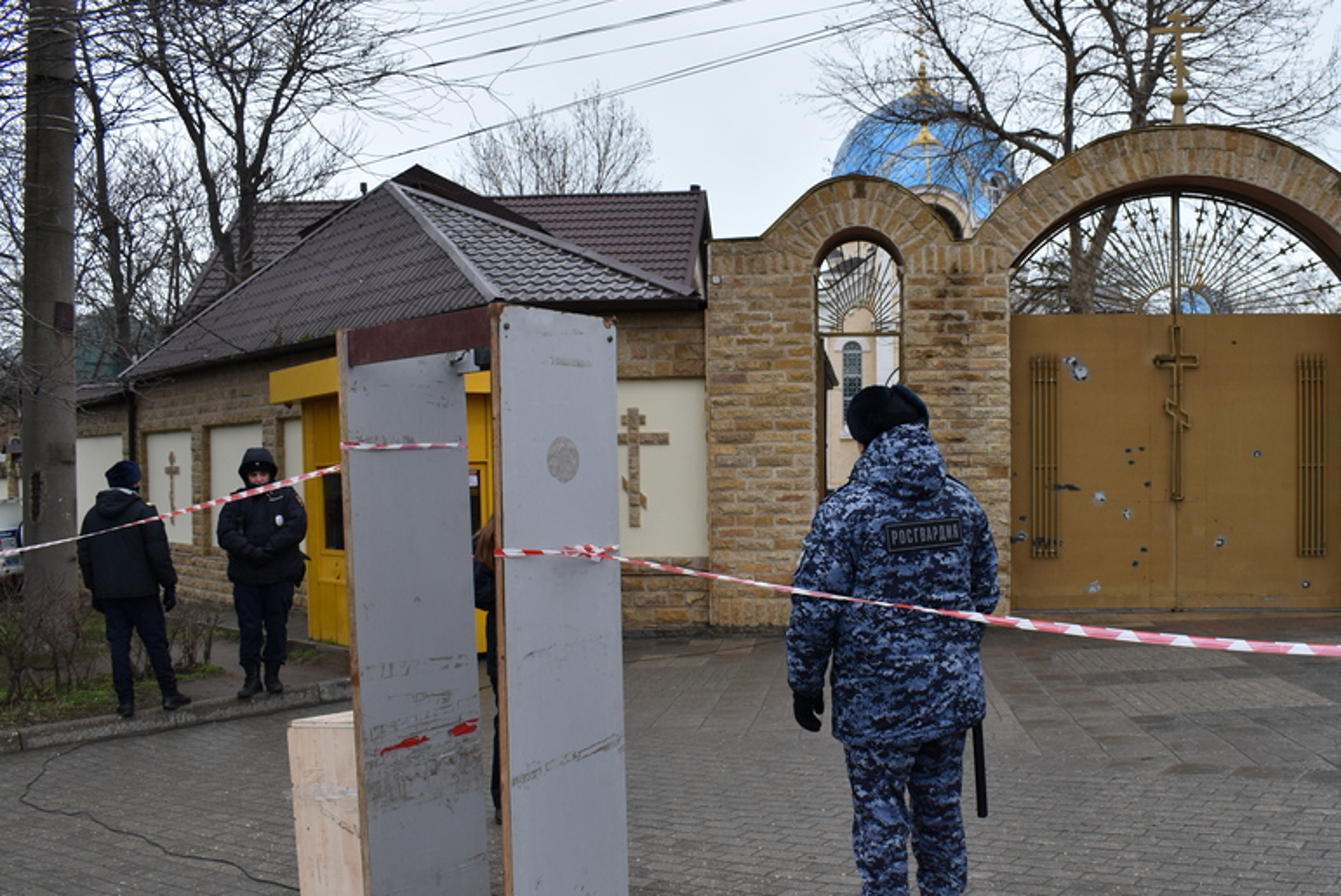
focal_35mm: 35
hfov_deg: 53.9
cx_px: 819
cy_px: 491
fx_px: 1304
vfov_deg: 37.9
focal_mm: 18
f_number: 5.6
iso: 400
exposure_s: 1/125
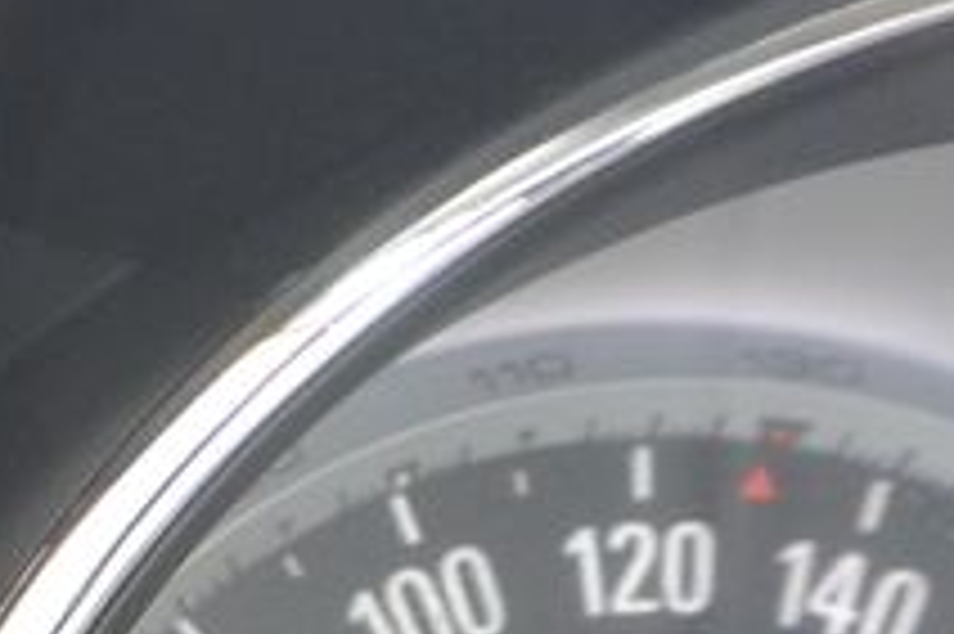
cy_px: 1032
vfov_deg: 9.4
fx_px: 3707
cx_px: -1035
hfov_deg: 12.6
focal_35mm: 140
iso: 800
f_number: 3.5
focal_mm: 11
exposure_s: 1/40
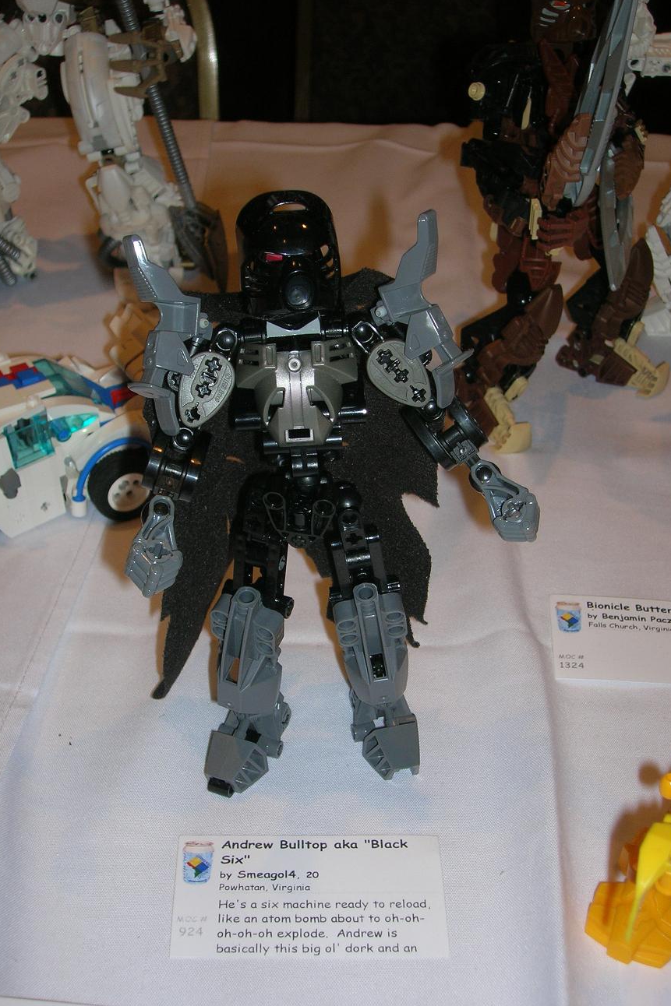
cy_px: 502
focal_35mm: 48
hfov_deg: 28.1
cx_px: 313
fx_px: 1342
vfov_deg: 41.1
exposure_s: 1/60.1
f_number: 3.2
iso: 50
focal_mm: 7.7
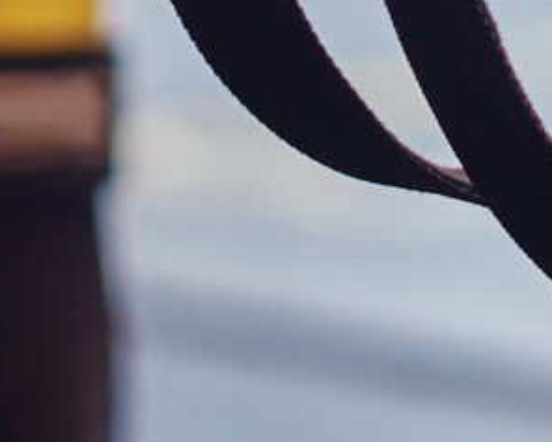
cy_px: -809
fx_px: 11129
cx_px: 395
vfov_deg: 2.3
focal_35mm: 681
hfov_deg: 2.8
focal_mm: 56
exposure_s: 1/250
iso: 400
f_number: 2
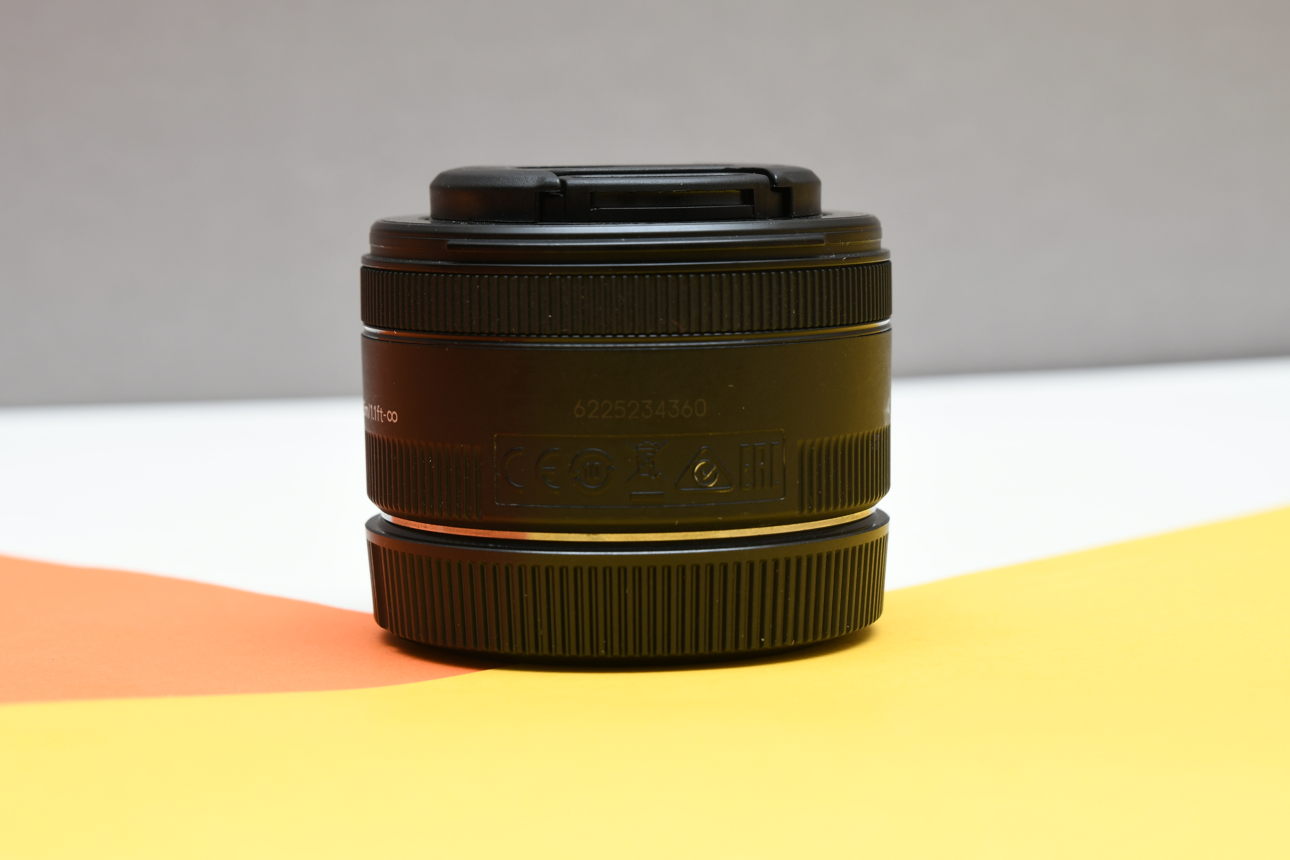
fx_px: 3762
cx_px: 645
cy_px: 430
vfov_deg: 13.0
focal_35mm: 105
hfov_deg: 19.5
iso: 250
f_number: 10
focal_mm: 70
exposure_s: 1/125
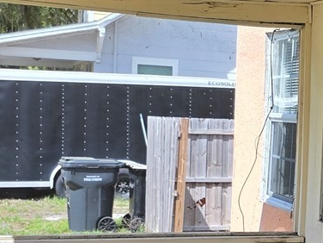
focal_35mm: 98
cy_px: 153
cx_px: 442
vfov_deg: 15.1
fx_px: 914
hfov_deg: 18.4
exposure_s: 1/201
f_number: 1.7
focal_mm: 6.3
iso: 12
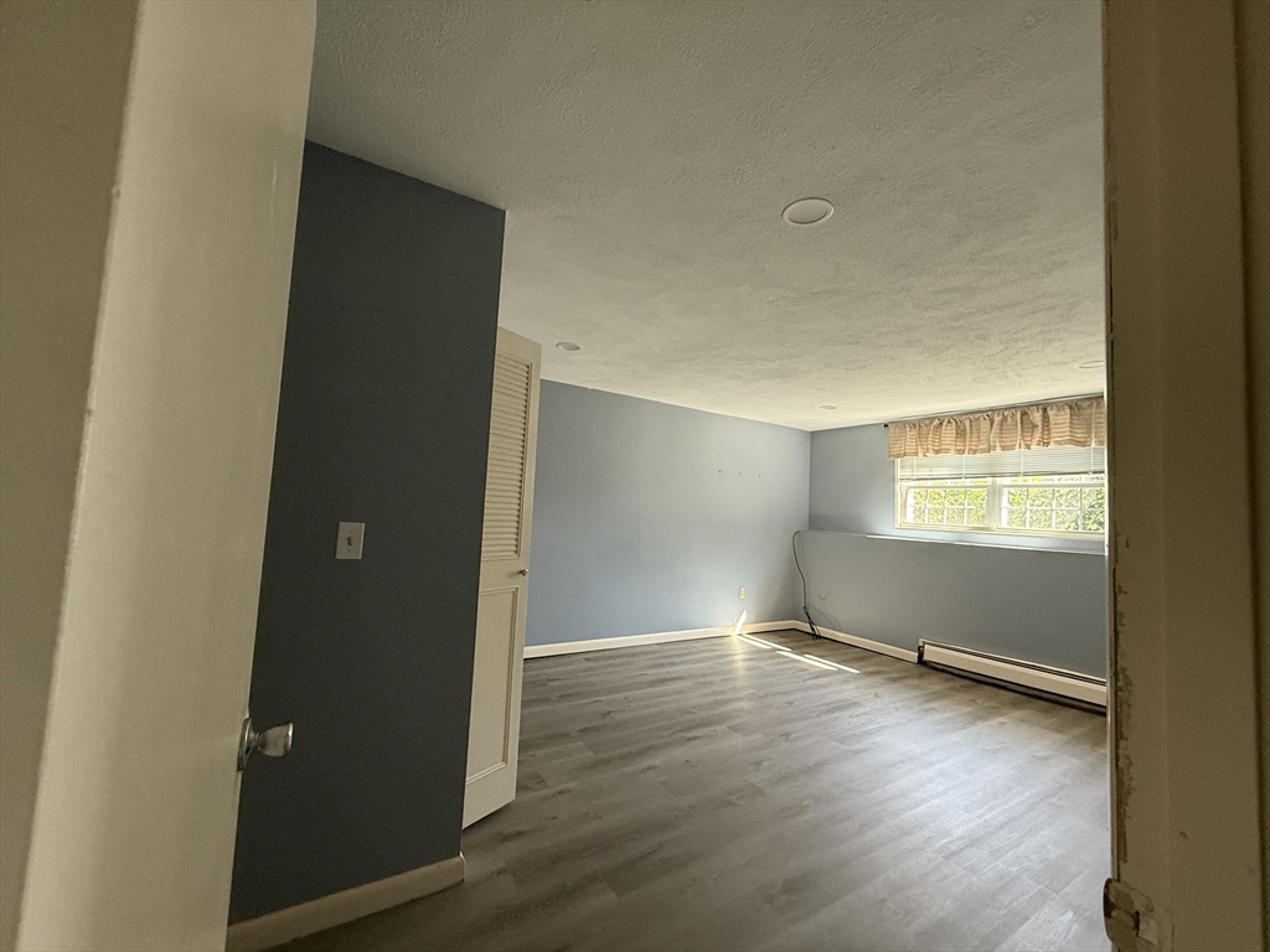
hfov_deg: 102.1
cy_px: 476
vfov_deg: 85.7
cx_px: 635
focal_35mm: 14
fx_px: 514
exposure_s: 1/60
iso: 400
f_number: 2.2
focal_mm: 2.22
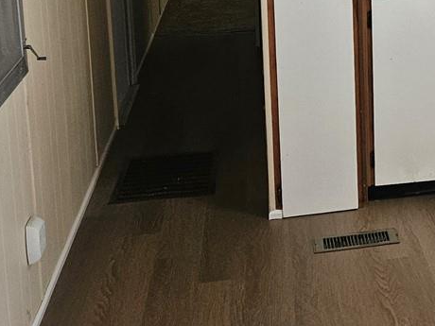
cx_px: 556
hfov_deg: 22.1
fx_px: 1005
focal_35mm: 80
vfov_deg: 17.8
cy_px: -28
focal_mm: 5.4
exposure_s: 1/120
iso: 320
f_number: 1.8
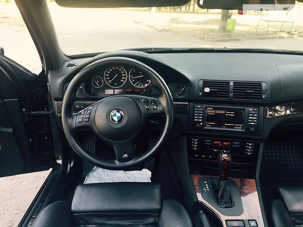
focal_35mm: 29
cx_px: 152
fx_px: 254
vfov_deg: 48.2
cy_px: 114
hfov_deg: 61.7
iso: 40
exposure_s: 1/50
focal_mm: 4.2
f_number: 2.2
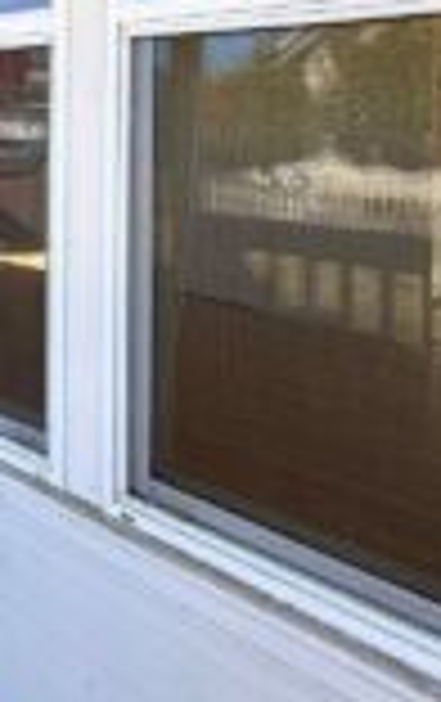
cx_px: -72
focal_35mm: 38
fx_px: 728
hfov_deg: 29.5
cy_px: 117
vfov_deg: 47.9
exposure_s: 1/285
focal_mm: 2.22
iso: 50
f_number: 2.2
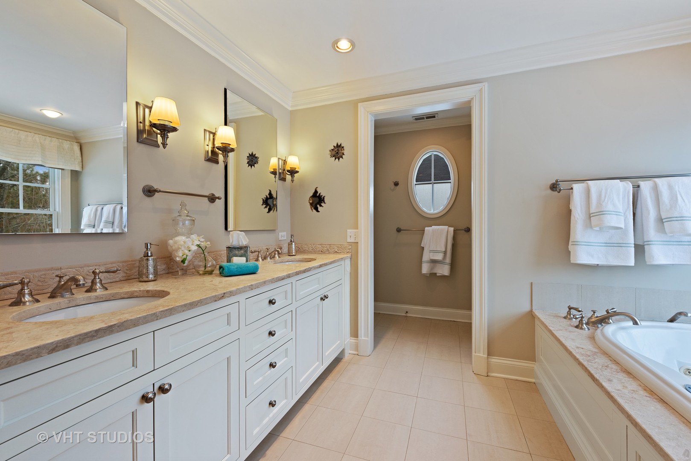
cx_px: 346
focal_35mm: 14
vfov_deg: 81.2
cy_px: 230
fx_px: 269
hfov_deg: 104.2
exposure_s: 1/15
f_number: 9.5
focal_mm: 14
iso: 200
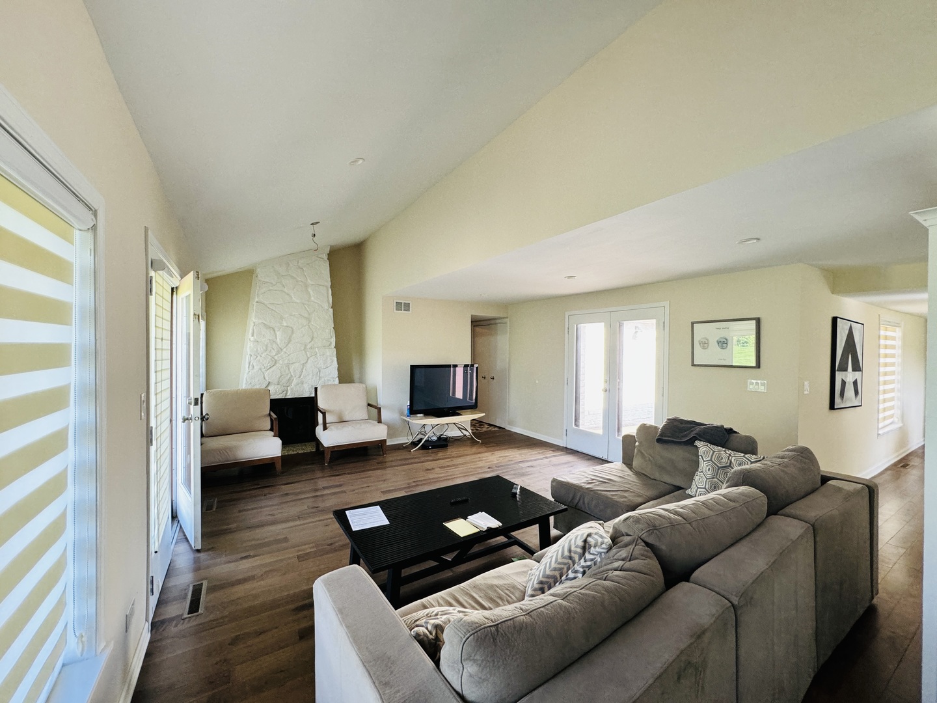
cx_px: 468
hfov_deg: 102.1
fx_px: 379
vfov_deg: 85.7
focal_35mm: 14
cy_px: 352
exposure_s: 1/99
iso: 200
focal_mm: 2.22
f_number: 2.2
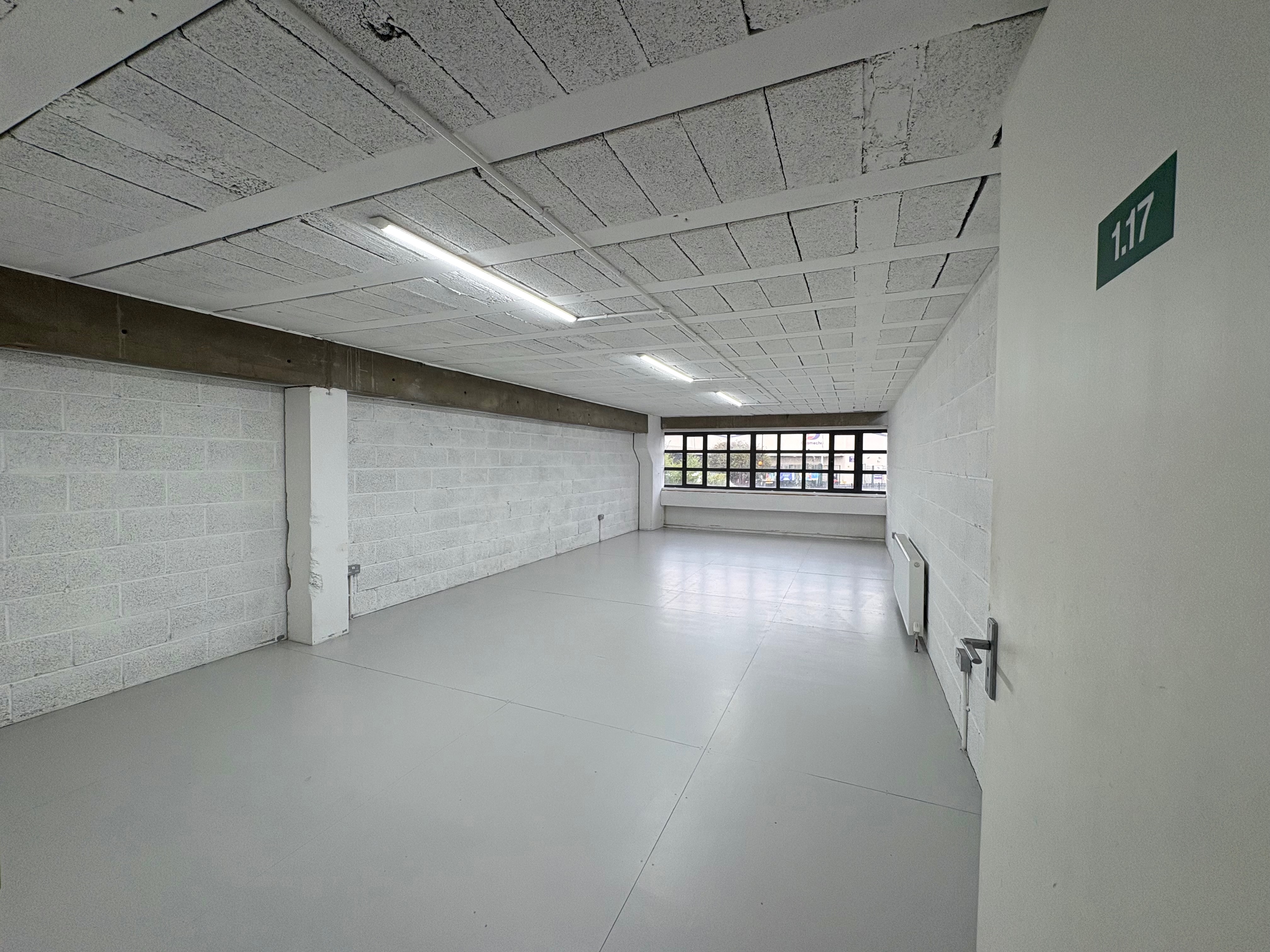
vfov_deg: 85.7
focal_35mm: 14
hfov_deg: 102.1
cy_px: 476
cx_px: 635
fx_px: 514
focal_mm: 2.22
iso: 64
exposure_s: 1/114
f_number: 2.2
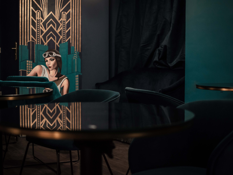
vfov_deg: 25.4
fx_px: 387
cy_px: 86
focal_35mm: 58
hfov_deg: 33.5
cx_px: 110
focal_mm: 35
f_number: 1.8
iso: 1100
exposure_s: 1/125
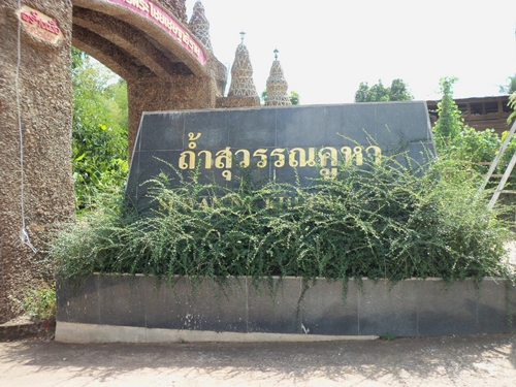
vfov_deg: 41.8
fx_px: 507
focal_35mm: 34
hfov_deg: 54.0
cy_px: 194
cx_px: 258
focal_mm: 5.7
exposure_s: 1/250
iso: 80
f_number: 2.9
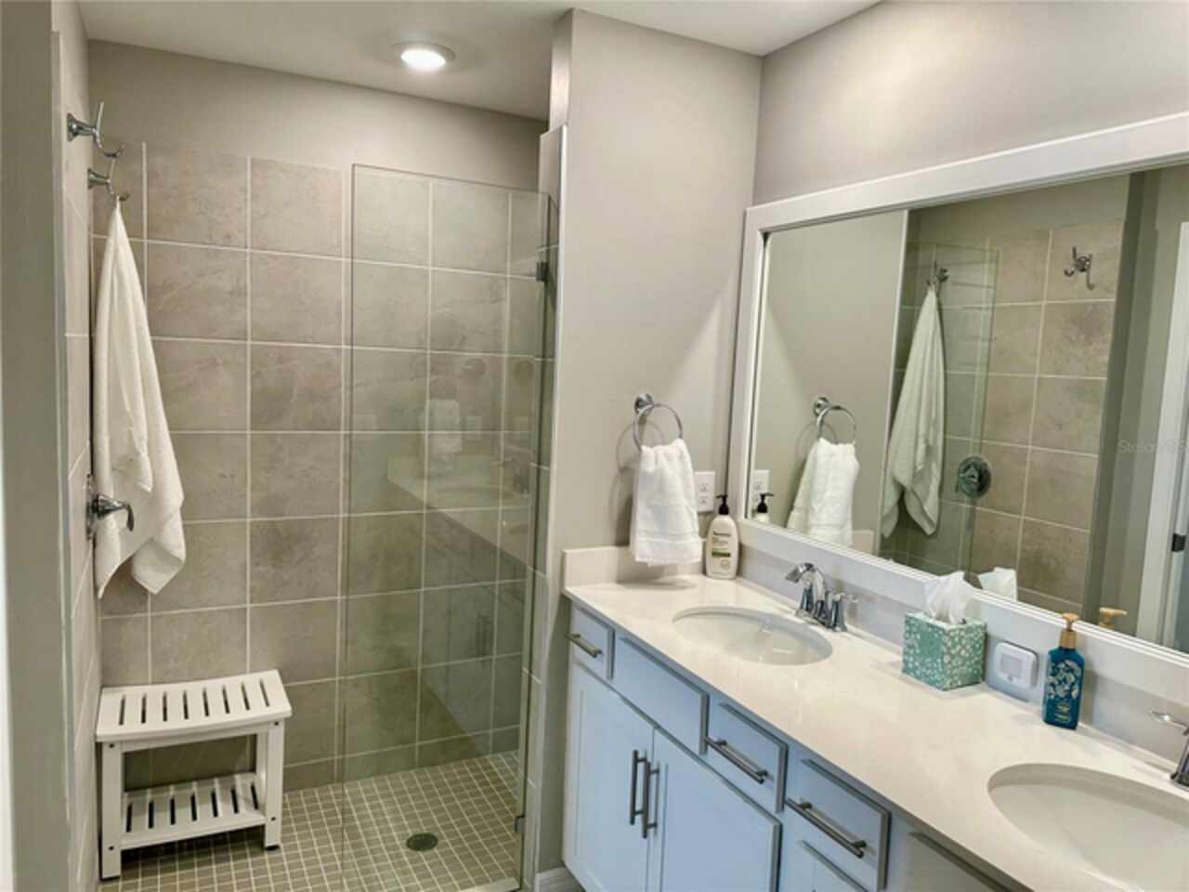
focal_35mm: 24
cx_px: 594
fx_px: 824
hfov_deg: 71.6
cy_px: 446
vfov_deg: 56.8
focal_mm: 6.86
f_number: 1.78
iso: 125
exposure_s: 1/120
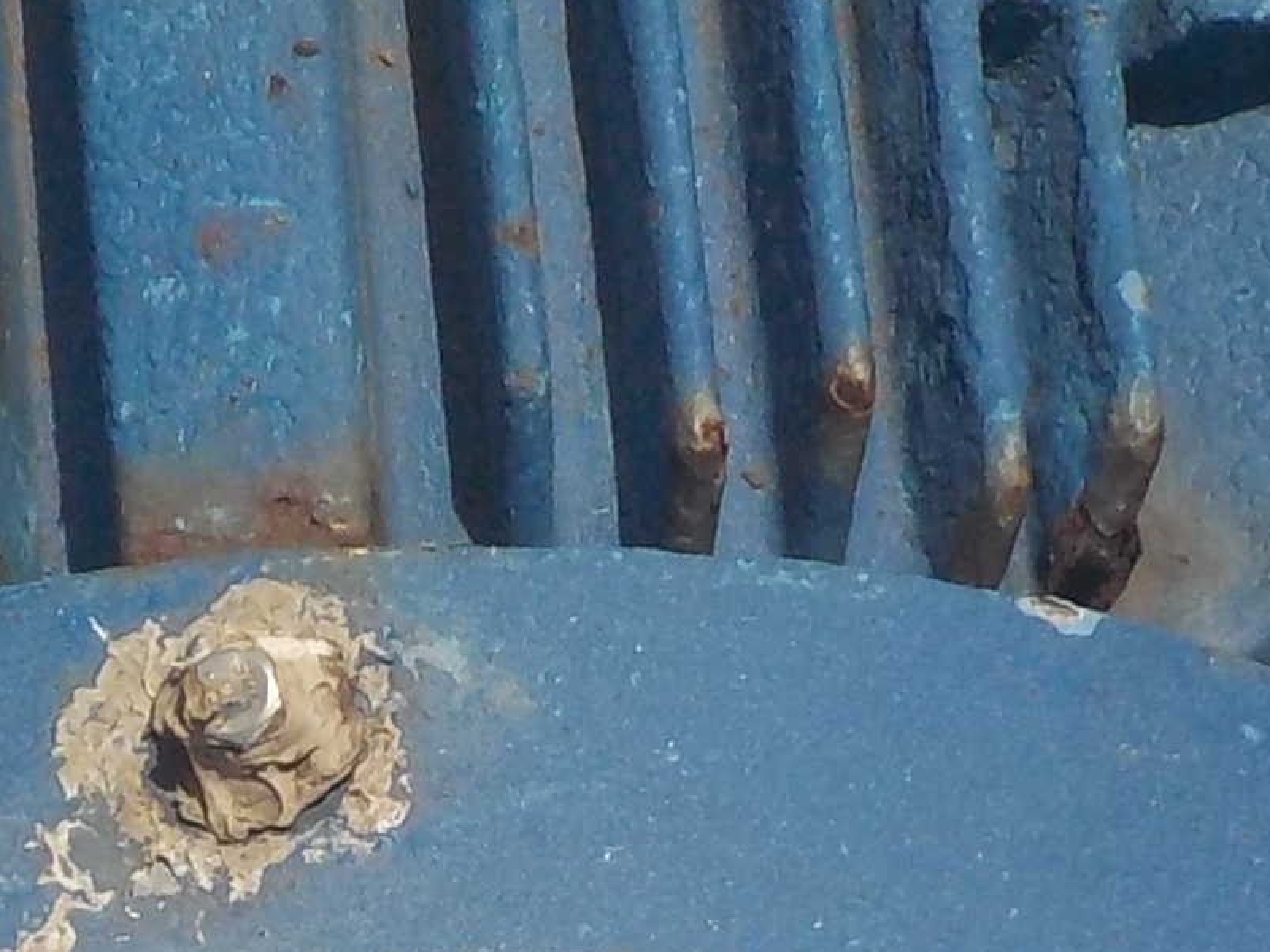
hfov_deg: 12.6
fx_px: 5723
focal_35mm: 156
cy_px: 1187
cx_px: 405
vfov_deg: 9.4
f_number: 3.3
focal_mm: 4.1
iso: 125
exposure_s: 1/1600
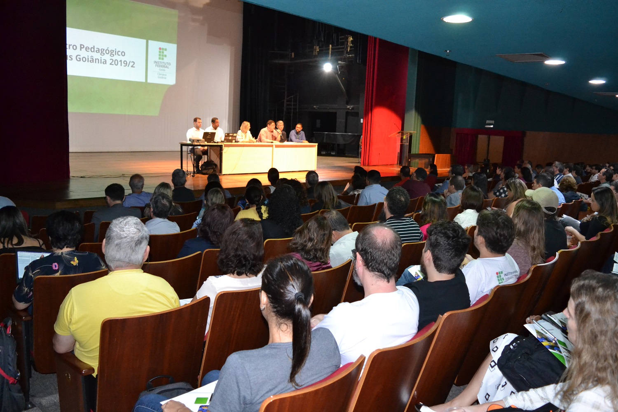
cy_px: 206
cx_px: 309
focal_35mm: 27
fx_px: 463
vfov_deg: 47.9
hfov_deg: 67.4
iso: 3200
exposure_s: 1/60
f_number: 3.5
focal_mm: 18
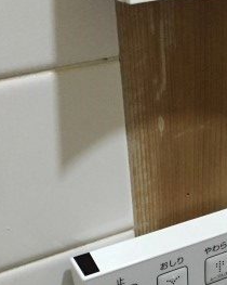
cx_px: 219
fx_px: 580
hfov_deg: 21.5
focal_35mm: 69
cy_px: 288
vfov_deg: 26.0
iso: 250
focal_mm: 4.15
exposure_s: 1/30
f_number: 2.2
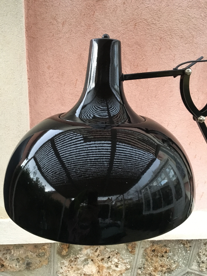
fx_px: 231
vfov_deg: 61.7
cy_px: 138
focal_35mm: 29
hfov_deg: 48.2
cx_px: 104
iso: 250
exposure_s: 1/17
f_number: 2.2
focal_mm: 4.15
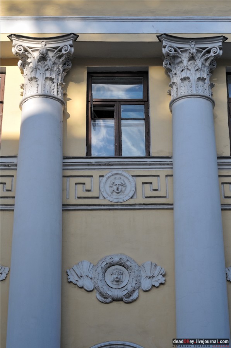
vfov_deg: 27.0
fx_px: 724
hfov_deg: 18.1
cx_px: 116
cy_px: 174
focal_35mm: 75
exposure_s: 1/1600
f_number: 3.2
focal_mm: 50
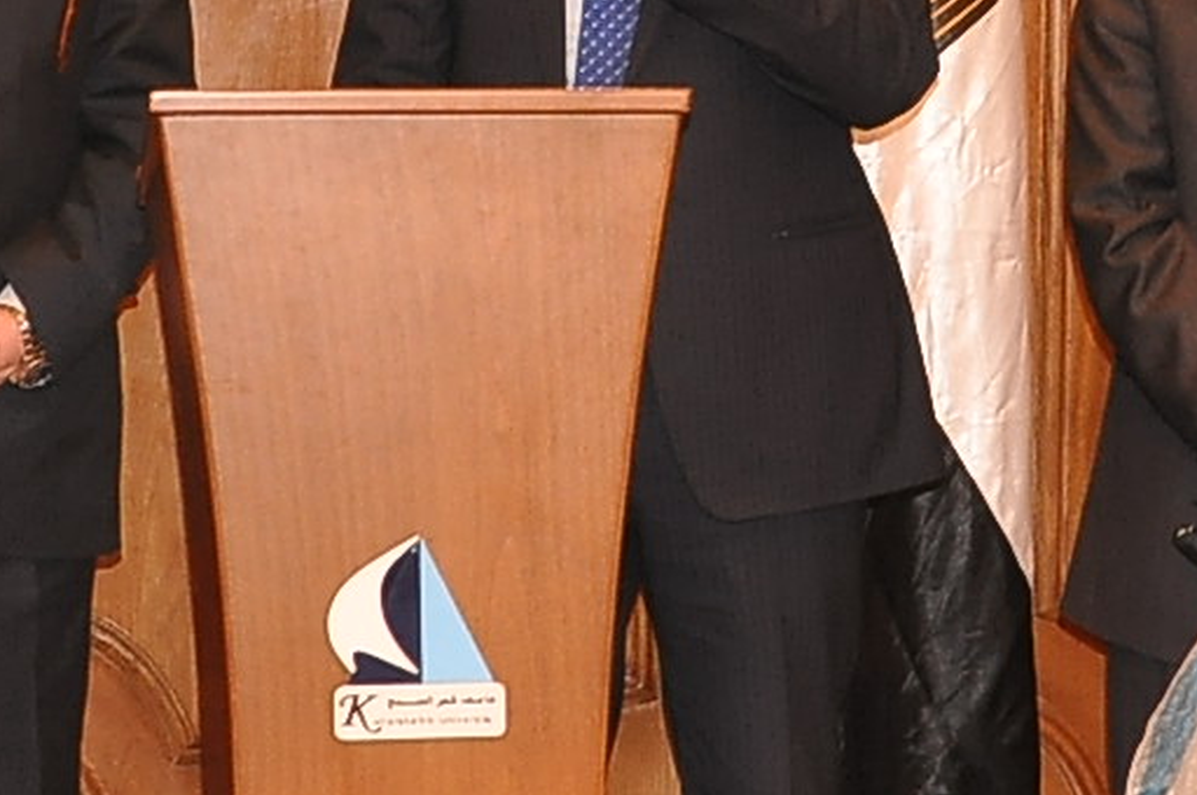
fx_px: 5217
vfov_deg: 8.6
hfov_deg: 13.1
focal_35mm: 157
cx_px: 323
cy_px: -58
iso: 1000
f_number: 5
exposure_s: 1/60
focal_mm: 25
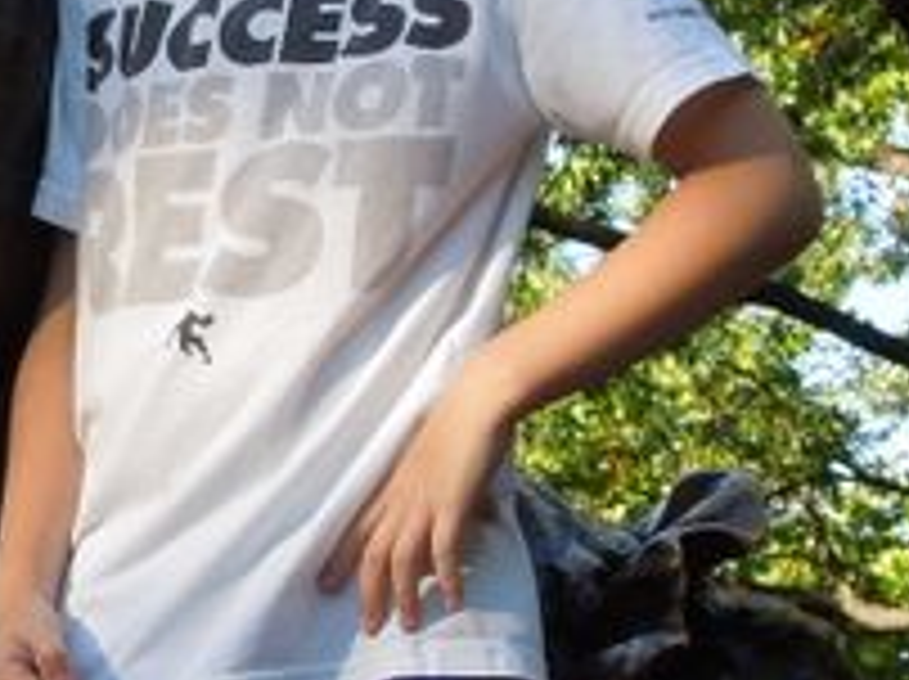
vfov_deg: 6.8
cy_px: 504
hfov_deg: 9.0
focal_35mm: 218
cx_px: -184
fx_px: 5718
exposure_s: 1/160
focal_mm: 7.8
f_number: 3.9
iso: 100
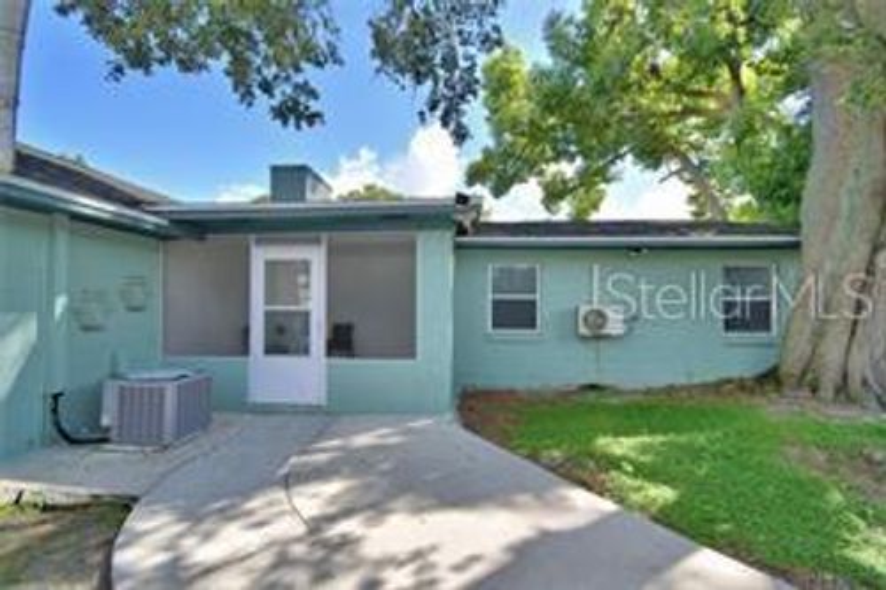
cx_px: 443
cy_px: 295
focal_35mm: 15
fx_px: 369
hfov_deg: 100.4
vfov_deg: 77.3
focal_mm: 10
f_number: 6.3
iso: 100
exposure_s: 1/250
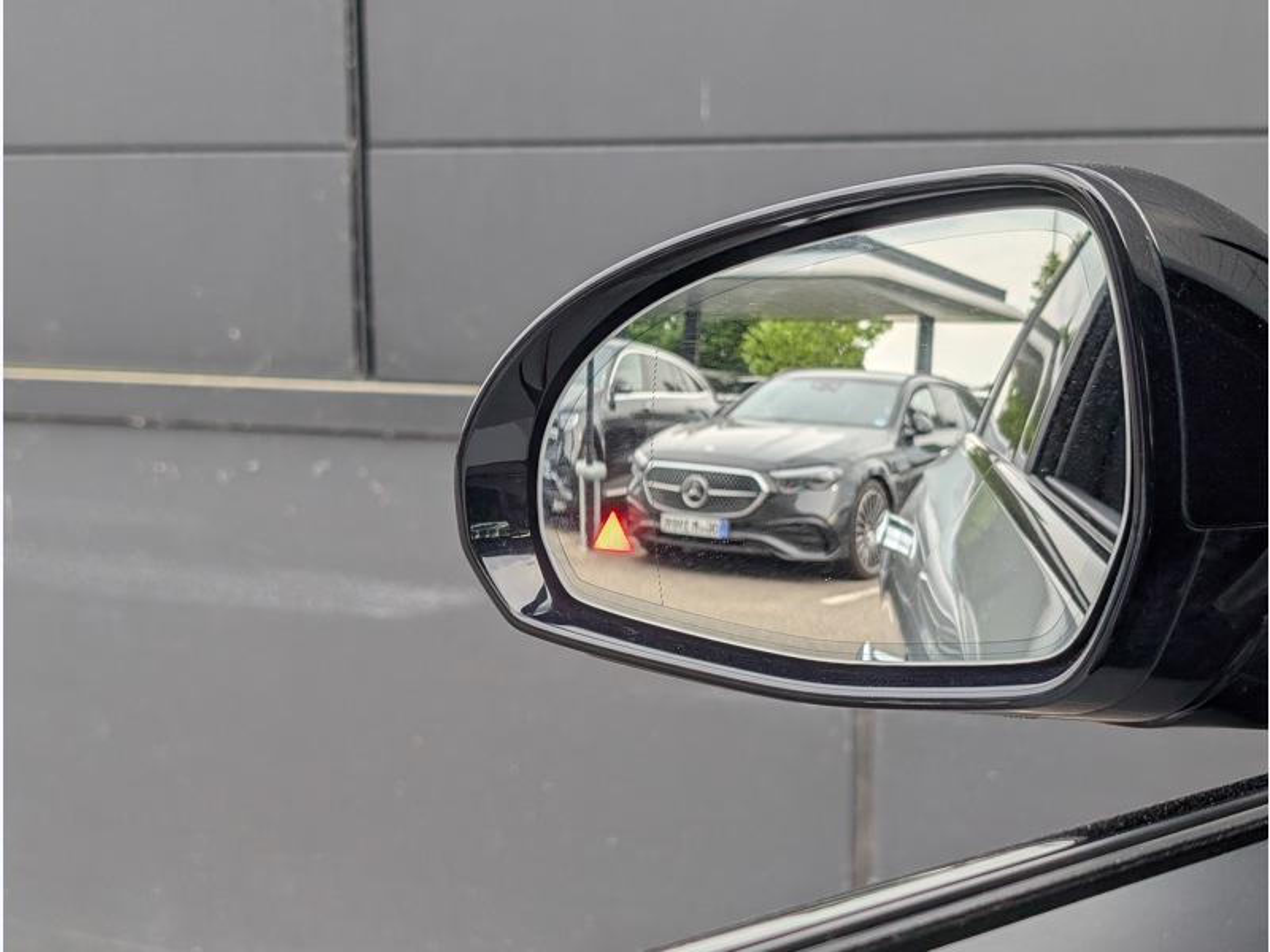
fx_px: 1798
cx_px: 635
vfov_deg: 29.7
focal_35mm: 49
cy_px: 476
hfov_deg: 38.9
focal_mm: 6.9
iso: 21
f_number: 1.68
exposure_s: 1/236
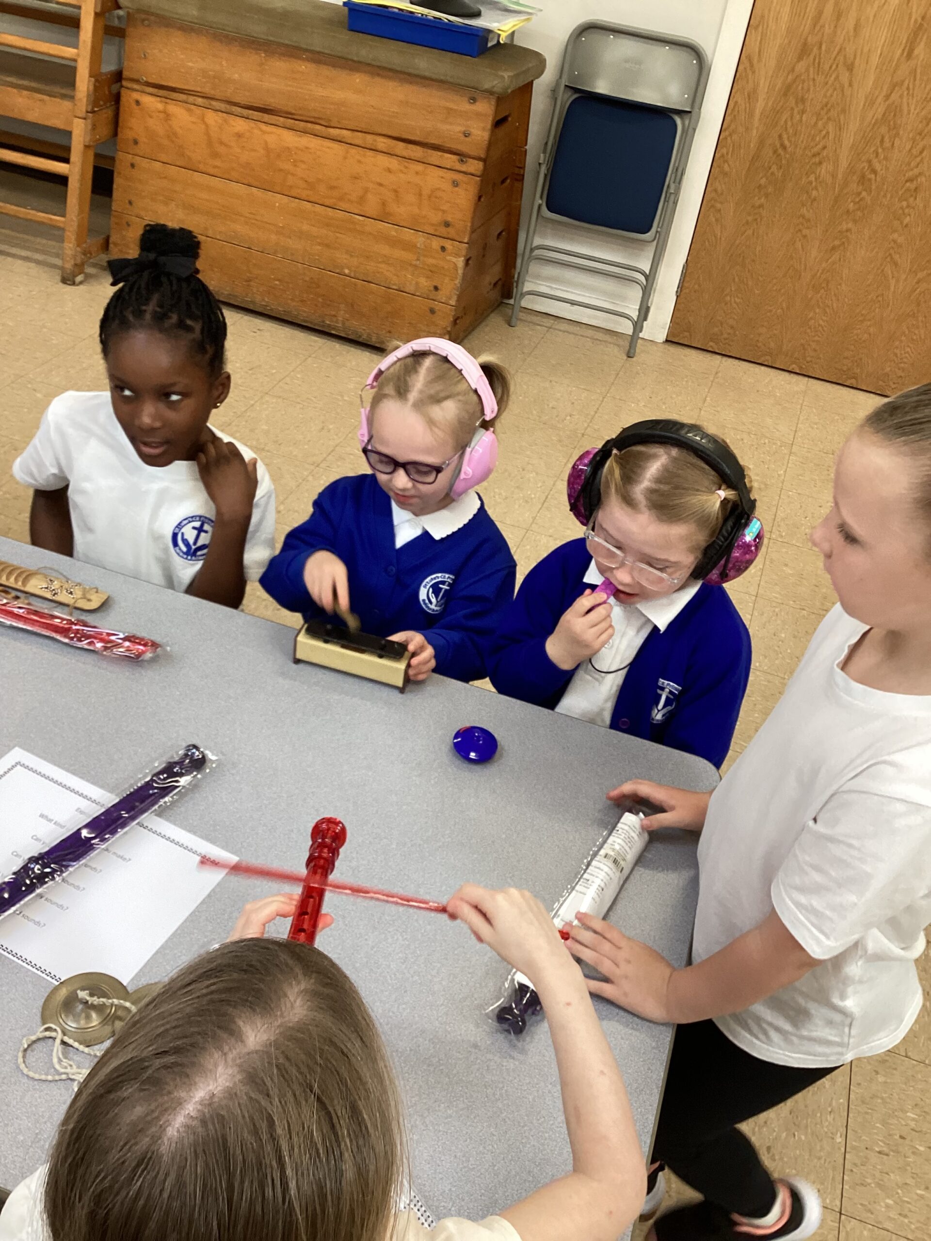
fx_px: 1112
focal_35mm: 31
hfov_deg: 45.4
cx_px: 466
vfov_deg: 58.4
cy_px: 620
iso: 100
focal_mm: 3.3
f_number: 2.4
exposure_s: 1/50
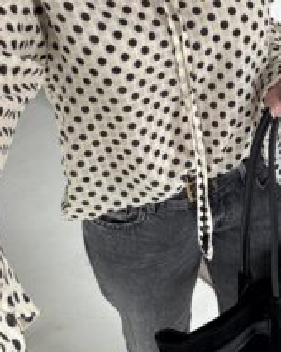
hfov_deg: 27.0
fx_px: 573
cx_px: 230
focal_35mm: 55
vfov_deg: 33.9
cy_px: 121
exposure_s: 1/60
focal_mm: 2.69
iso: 160
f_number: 1.9
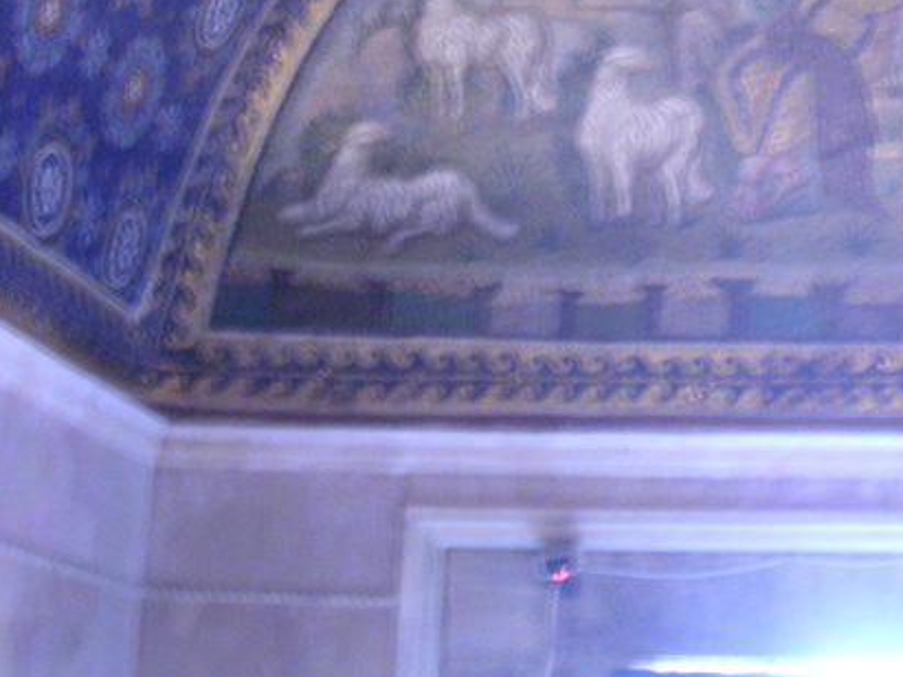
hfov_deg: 25.6
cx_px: 791
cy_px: 55
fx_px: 1930
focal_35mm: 74
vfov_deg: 19.5
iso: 400
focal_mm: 5.8
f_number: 2.8
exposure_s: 1.58
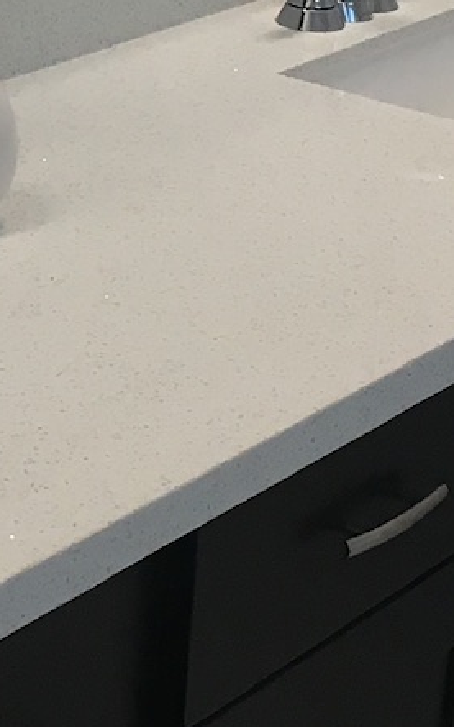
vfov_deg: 14.3
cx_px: -56
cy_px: -135
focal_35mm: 142
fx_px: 2810
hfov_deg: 9.1
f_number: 2.2
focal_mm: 4.15
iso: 25
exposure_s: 1/30
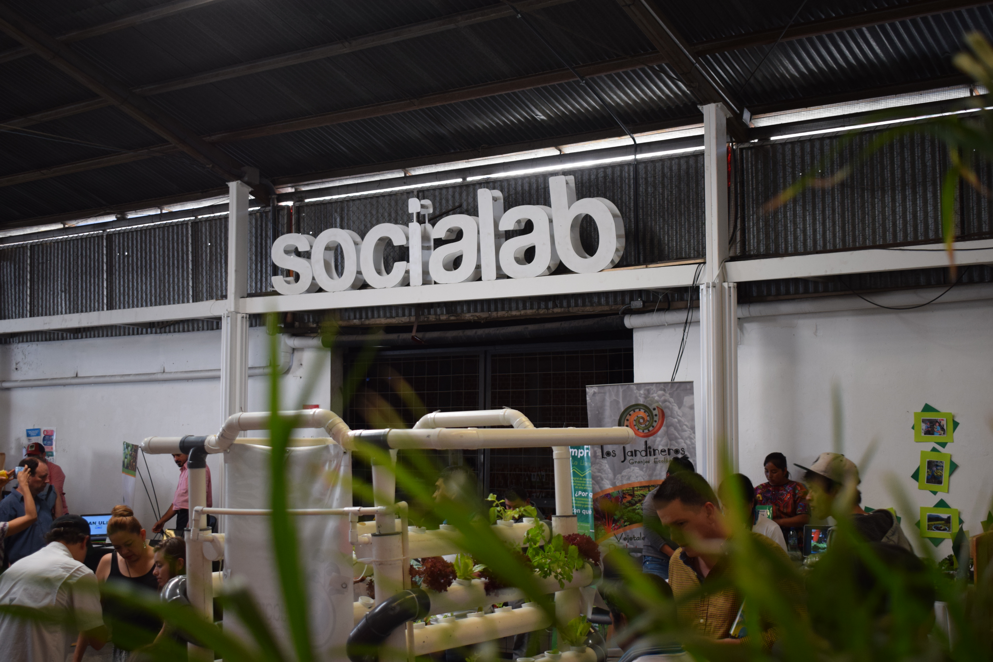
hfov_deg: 42.3
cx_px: 496
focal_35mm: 46
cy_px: 331
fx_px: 1283
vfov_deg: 28.9
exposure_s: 1/60
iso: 720
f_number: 4.2
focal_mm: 31
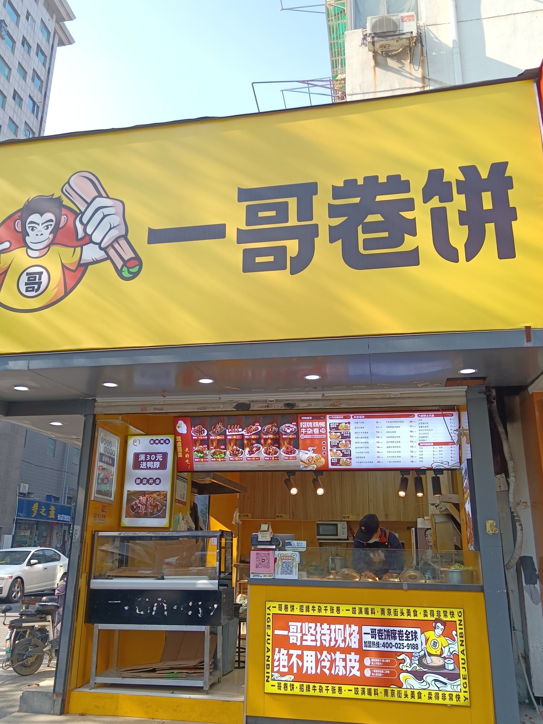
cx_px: 266
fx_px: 586
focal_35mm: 28
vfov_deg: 63.4
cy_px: 371
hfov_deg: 49.7
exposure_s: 1/213
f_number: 1.9
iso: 100
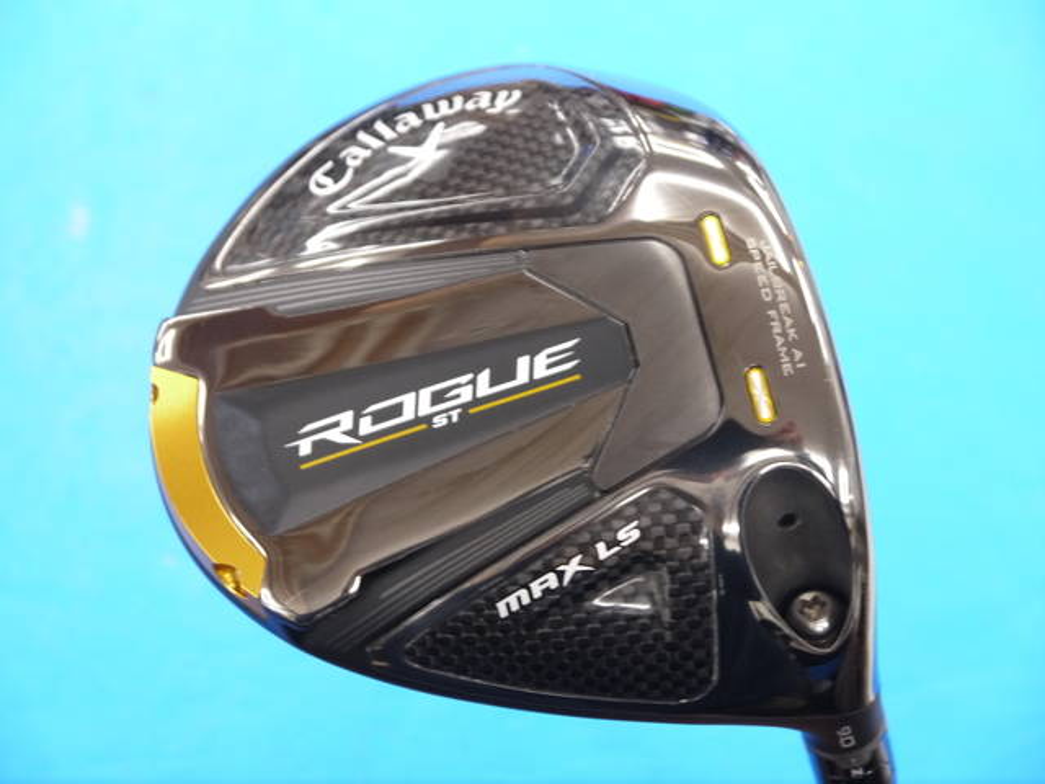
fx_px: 2536
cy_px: 392
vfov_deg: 17.6
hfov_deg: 23.3
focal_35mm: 84
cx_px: 522
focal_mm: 42
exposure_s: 1/50
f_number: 5.6
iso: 800
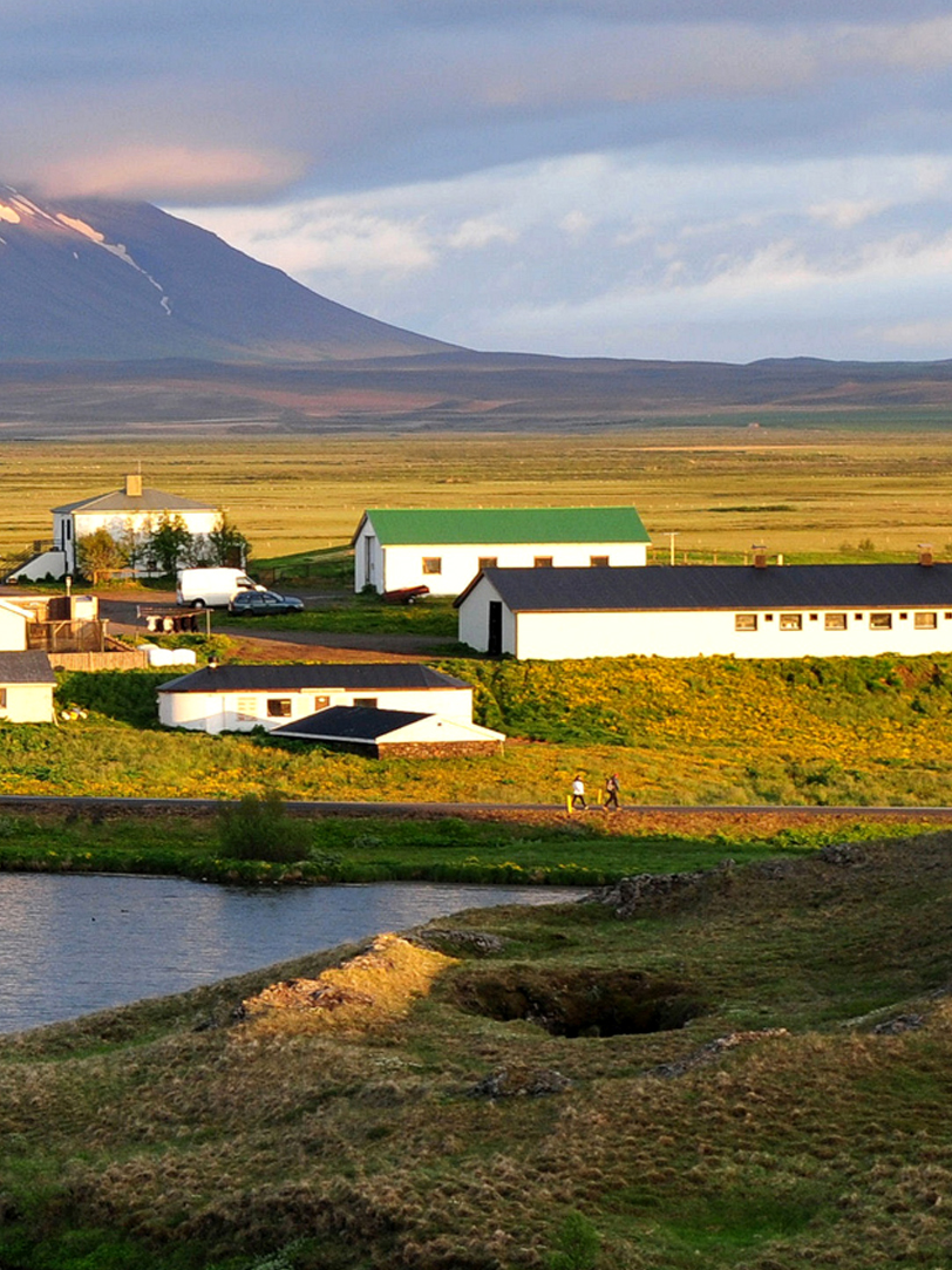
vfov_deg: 8.5
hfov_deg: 6.3
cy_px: 694
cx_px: -309
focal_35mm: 232
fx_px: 8509
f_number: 6.3
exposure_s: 1/160
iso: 500
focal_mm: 82
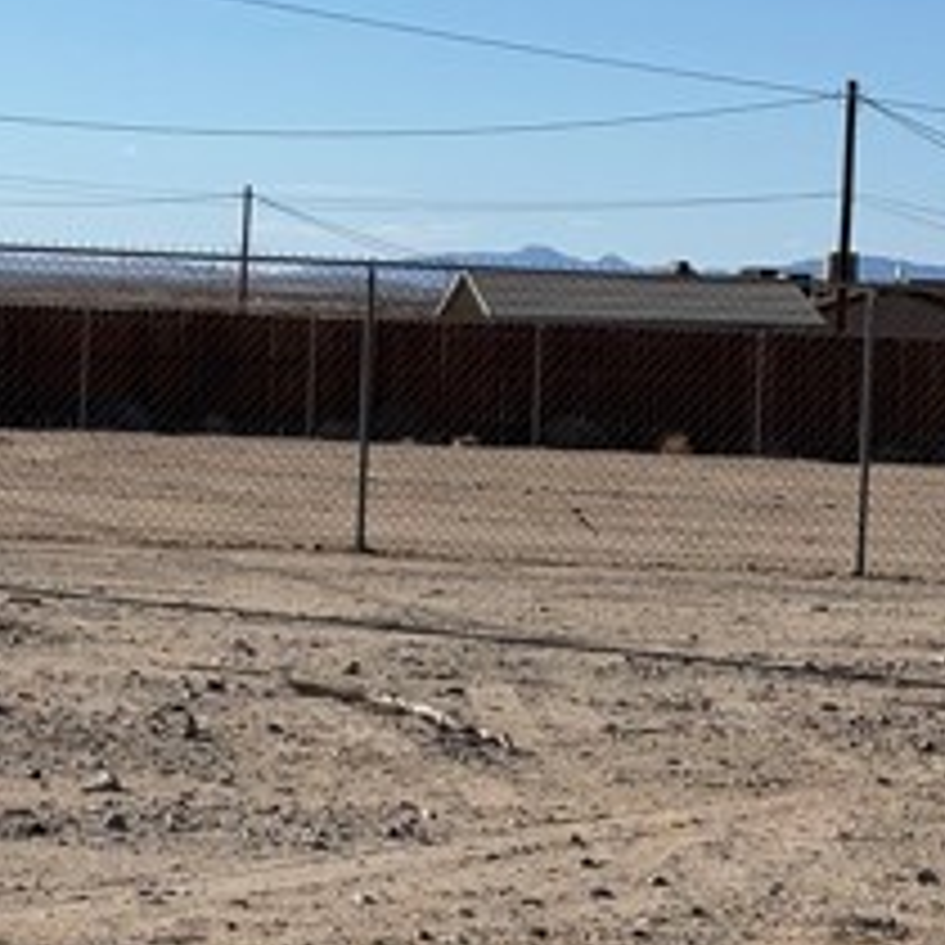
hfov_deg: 12.3
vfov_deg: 12.5
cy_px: 360
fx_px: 4324
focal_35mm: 140
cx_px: -81
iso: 40
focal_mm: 5.96
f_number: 1.6
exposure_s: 1/5618
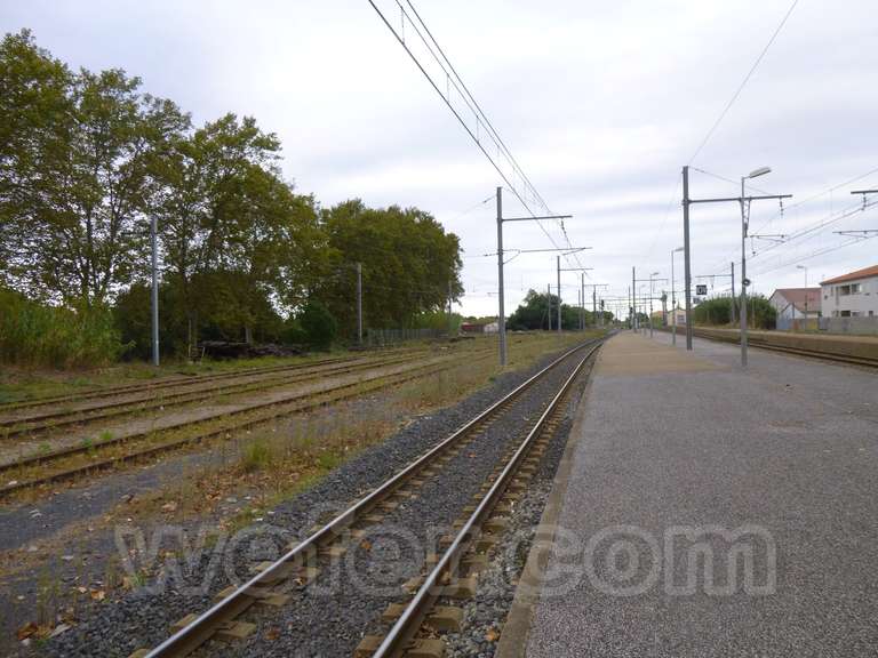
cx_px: 439
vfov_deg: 54.9
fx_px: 634
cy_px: 329
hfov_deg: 69.4
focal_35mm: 25
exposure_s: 1/100
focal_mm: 4.5
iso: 100
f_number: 3.1
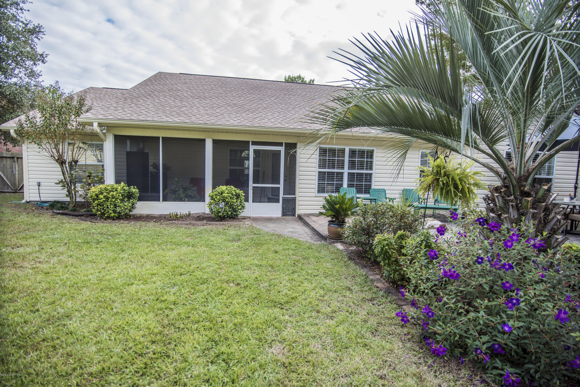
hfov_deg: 93.3
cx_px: 290
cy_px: 194
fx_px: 274
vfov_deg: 70.5
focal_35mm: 17
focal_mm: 17
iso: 100
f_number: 4.5
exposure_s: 1/200
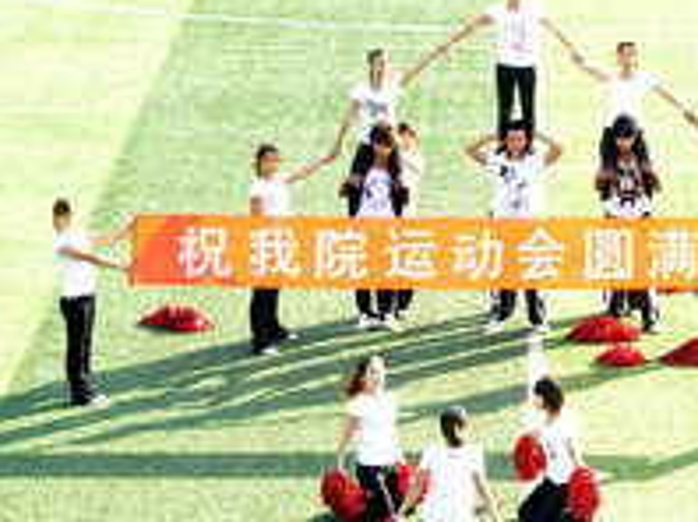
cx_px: 539
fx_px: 3424
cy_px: 150
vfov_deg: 8.7
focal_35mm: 170
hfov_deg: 11.6
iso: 640
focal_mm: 70
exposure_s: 1/160
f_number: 6.3
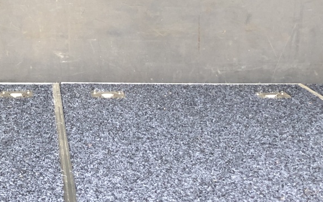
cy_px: -115
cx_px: 47
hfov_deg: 24.7
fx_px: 722
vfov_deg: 14.7
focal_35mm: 82
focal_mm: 3.99
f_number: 1.8
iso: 40
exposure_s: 1/15
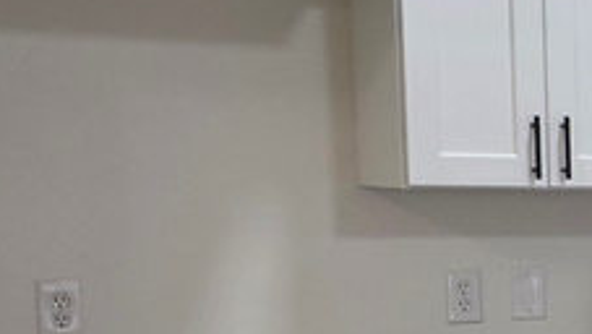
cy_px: 425
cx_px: 1116
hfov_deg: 15.7
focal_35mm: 113
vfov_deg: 10.5
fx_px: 1775
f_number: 1.7
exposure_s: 1/120
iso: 160
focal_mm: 6.3
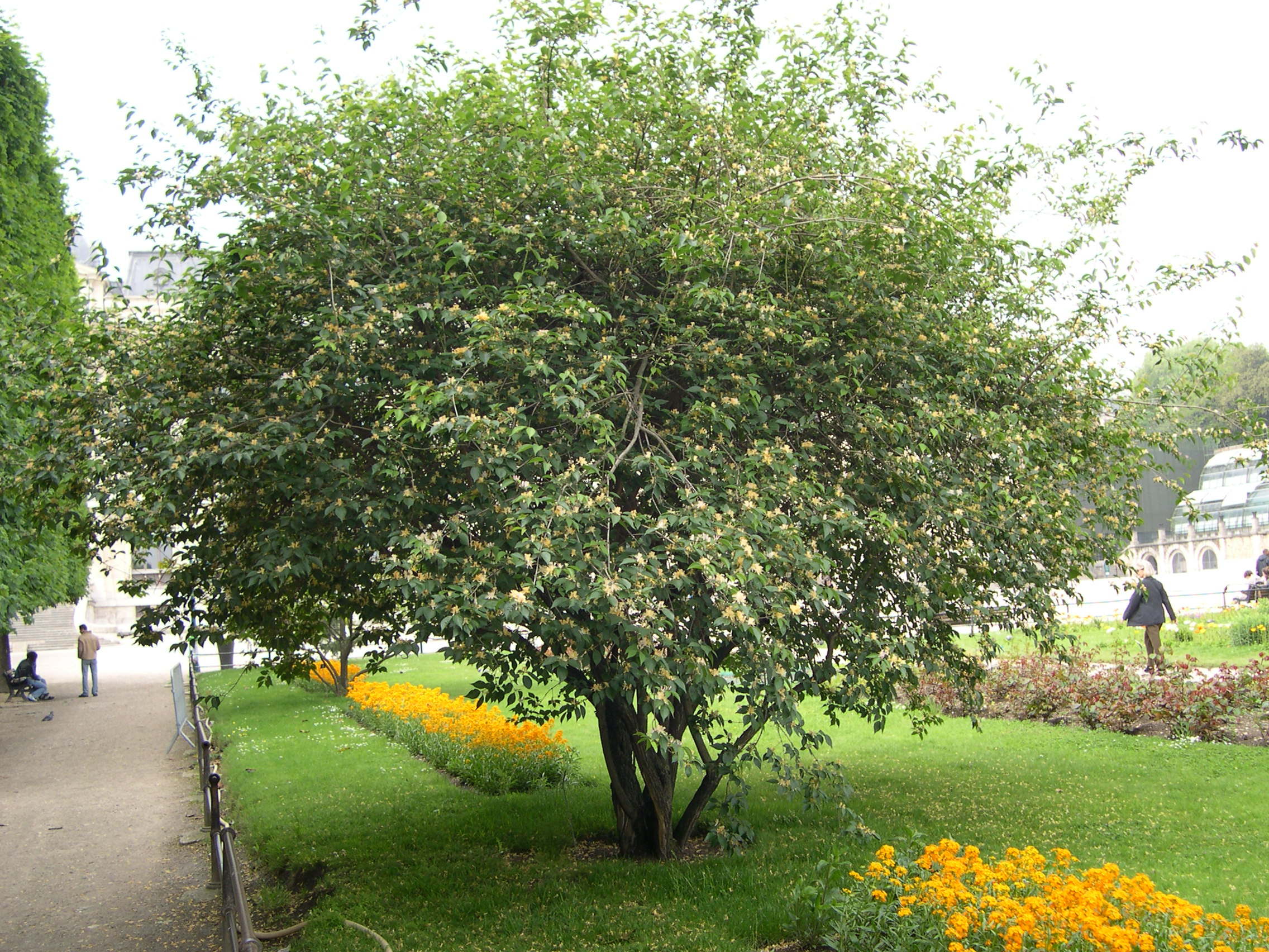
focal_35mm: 38
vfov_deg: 37.7
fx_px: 1393
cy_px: 476
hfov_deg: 49.0
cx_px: 634
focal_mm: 8
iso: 100
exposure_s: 1/317
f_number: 2.8
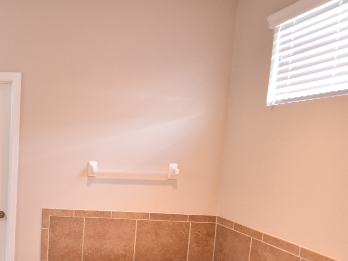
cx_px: -18
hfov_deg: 45.5
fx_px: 322
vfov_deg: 43.5
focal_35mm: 32
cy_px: 177
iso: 800
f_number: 3.5
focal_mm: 10
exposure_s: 1/45
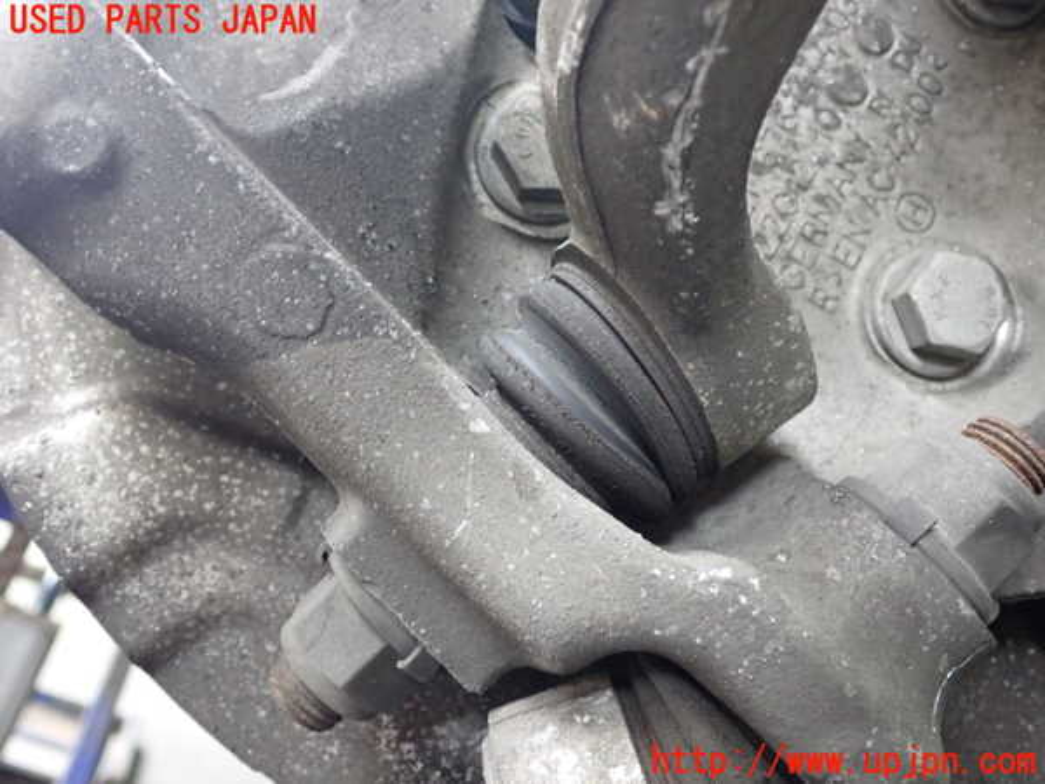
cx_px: 522
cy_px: 392
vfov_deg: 39.7
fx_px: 1087
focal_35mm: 36
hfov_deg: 51.4
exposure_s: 1/80
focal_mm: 6.37
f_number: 2.5
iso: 800
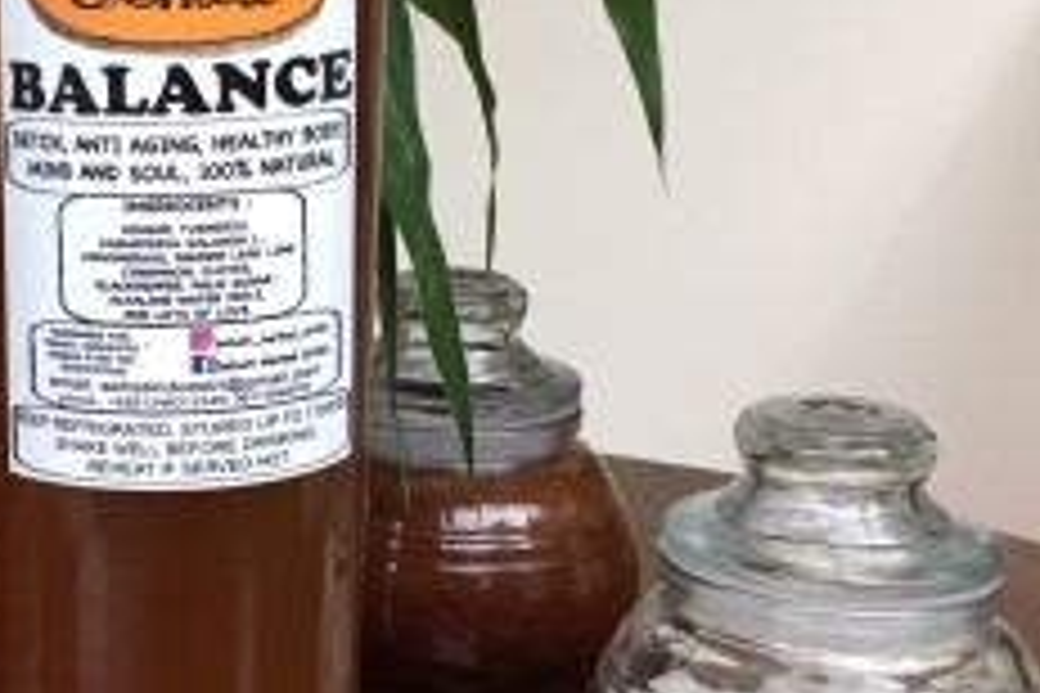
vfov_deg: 15.9
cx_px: 59
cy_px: 108
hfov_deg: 23.2
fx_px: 2455
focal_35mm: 85
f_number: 2.2
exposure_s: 1/33
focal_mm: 4.15
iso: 50
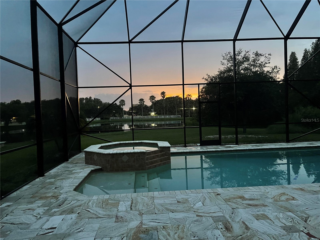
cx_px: 160
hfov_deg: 67.3
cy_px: 120
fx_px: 240
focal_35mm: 26
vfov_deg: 53.1
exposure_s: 1/30
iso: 800
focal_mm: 5.1
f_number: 1.6
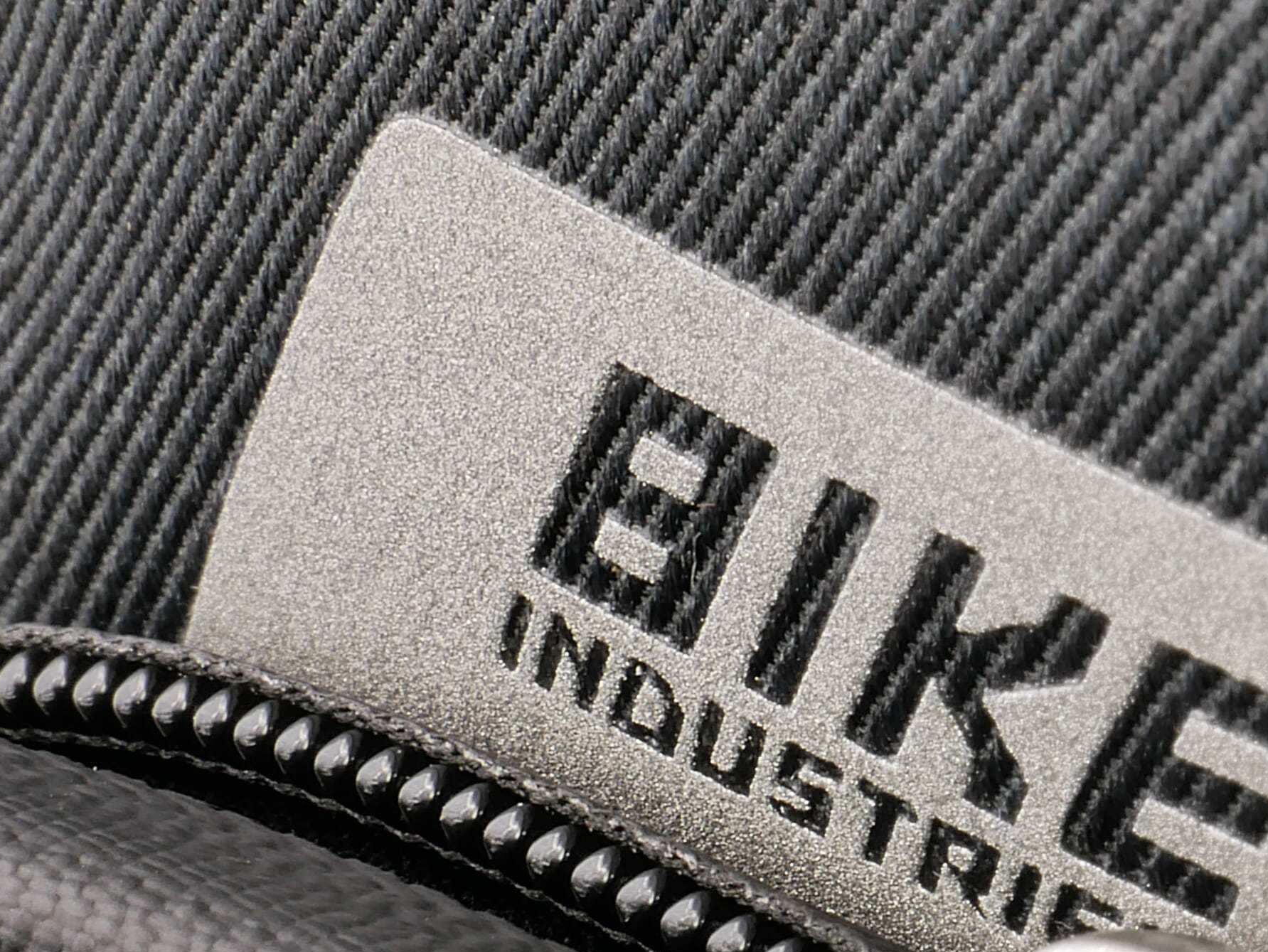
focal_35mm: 309
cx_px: 1439
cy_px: 896
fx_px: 11324
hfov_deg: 6.4
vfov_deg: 4.8
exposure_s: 1/8
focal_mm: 60
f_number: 22
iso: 200
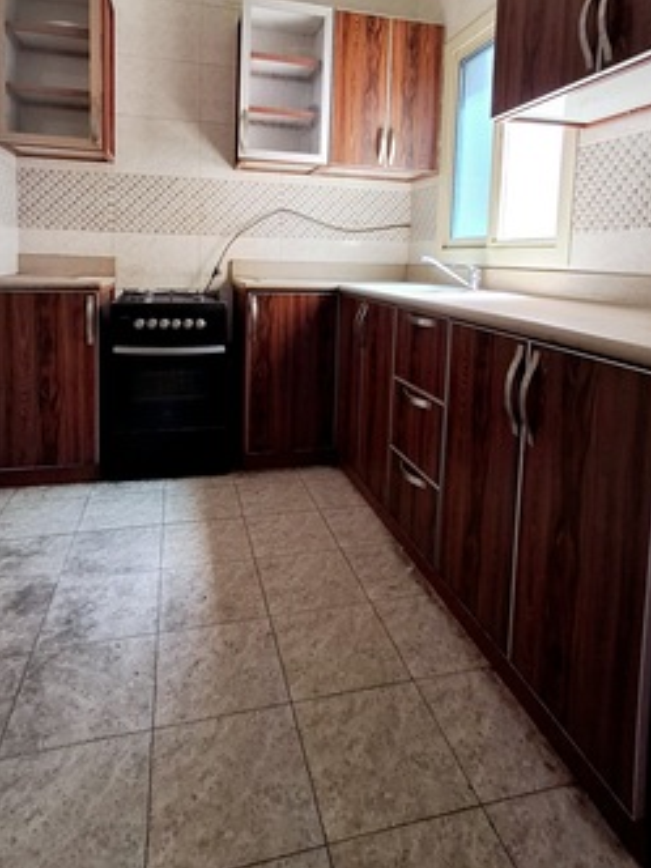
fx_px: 552
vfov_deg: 74.3
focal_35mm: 22
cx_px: 318
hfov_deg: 61.1
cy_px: 297
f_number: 2.2
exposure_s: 1/40
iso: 100
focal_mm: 1.64
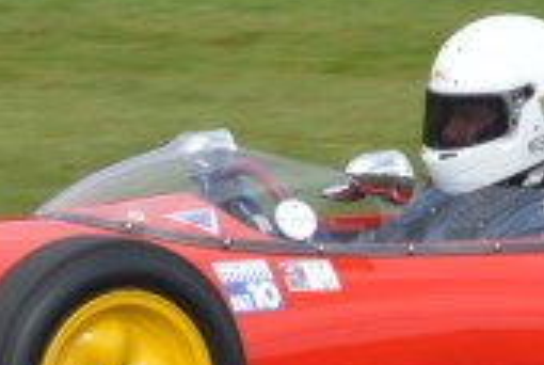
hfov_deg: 2.4
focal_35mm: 863
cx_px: 397
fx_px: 13064
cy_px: 264
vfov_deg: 1.6
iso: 400
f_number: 10
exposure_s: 1/320
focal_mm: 140
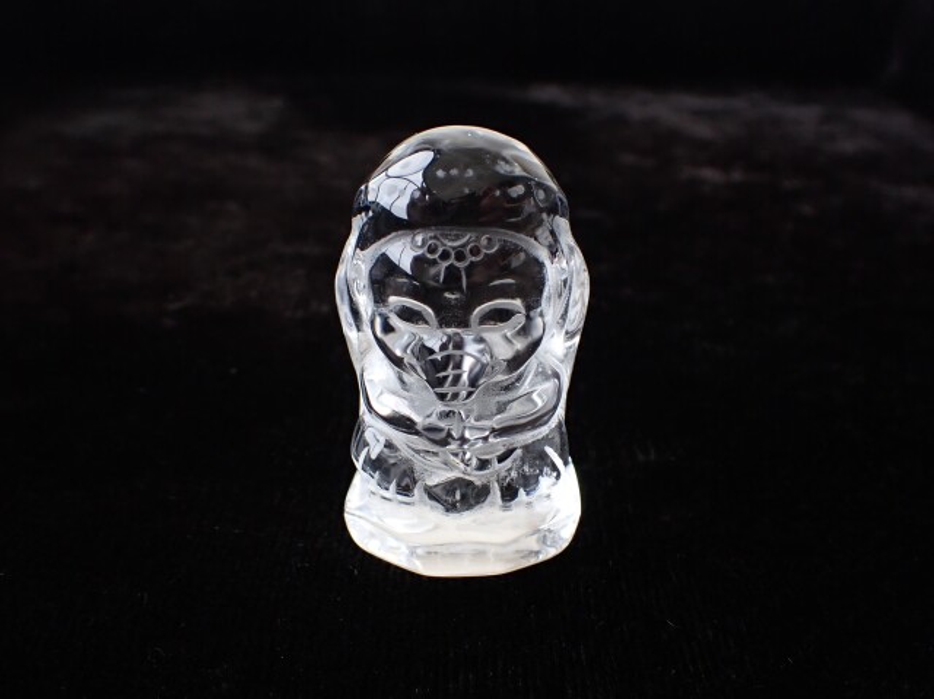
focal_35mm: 30
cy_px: 350
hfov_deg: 60.0
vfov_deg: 46.7
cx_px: 467
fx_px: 809
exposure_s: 1/125
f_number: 3.2
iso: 250
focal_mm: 5.4
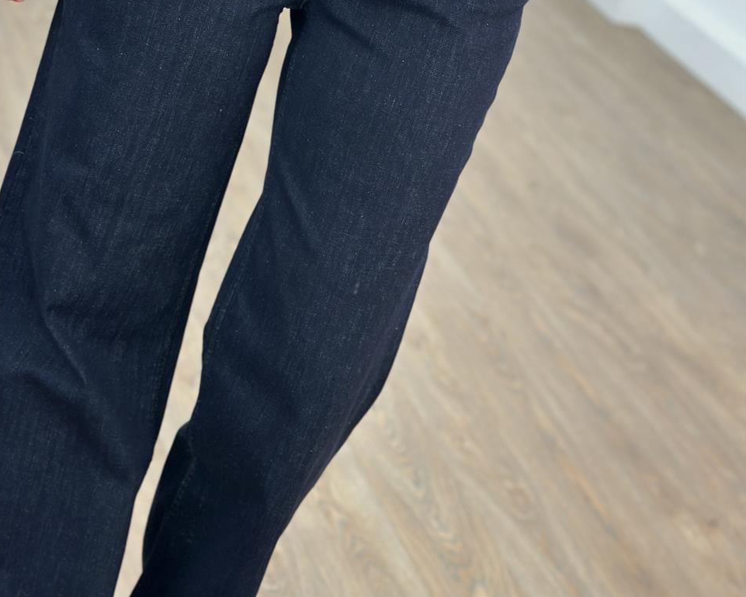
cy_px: 193
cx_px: 283
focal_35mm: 78
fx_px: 1722
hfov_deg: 24.4
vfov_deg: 19.6
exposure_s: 1/100
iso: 80
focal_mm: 6.86
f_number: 1.78
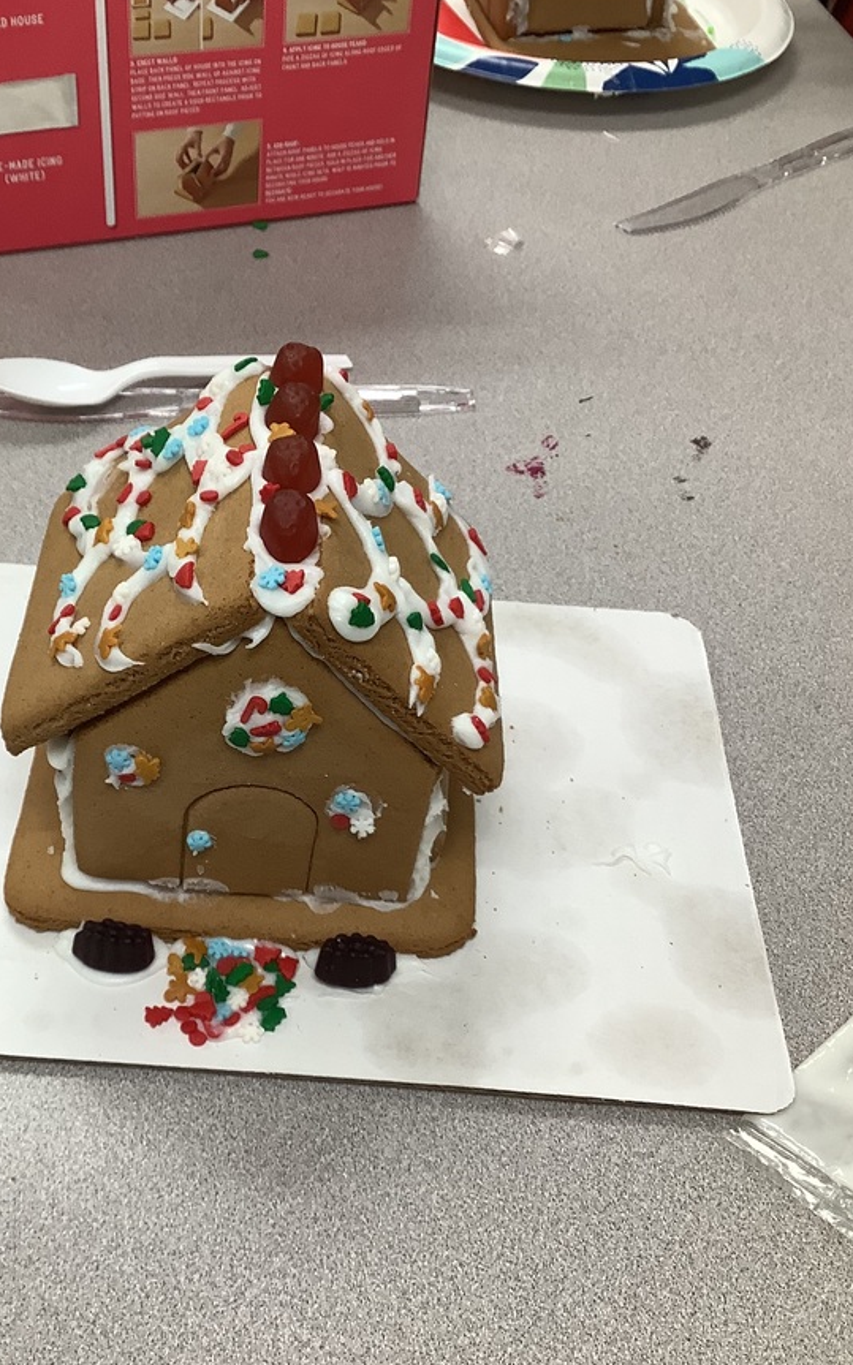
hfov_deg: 32.5
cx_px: 293
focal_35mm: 39
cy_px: 720
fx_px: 1451
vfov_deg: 50.4
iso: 64
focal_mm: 3.3
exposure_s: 1/50
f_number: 2.4
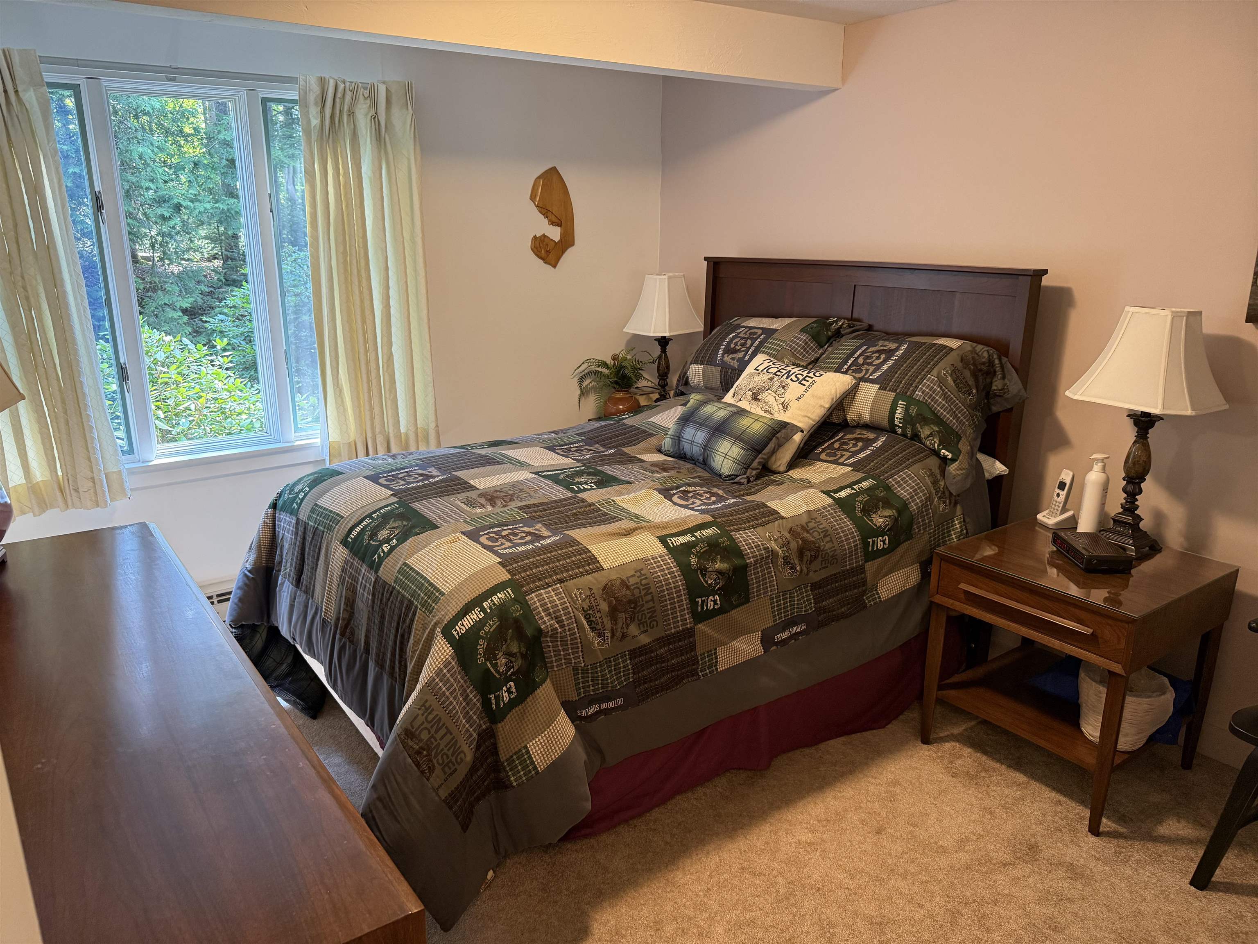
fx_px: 872
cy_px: 472
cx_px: 629
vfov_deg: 56.8
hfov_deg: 71.6
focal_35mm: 24
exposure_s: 1/60
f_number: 1.78
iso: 250
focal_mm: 6.76
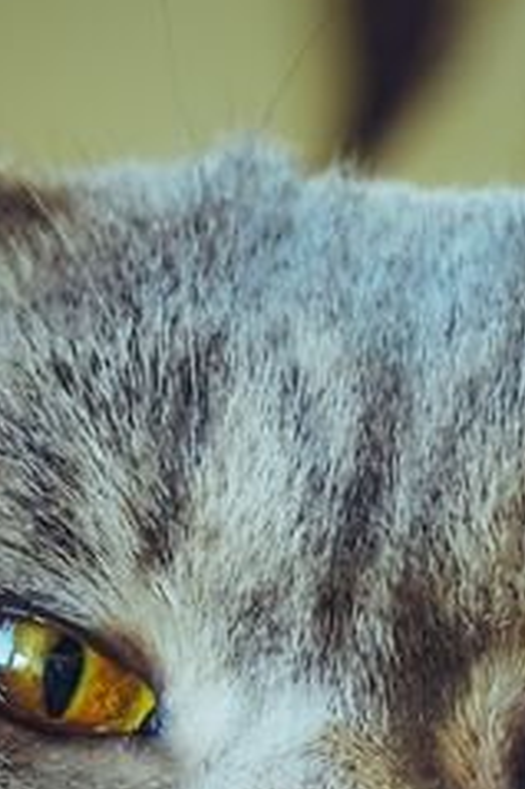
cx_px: 378
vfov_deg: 11.1
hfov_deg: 8.0
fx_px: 3746
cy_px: 1469
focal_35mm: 171
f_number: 5
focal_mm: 30
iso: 200
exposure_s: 1/25
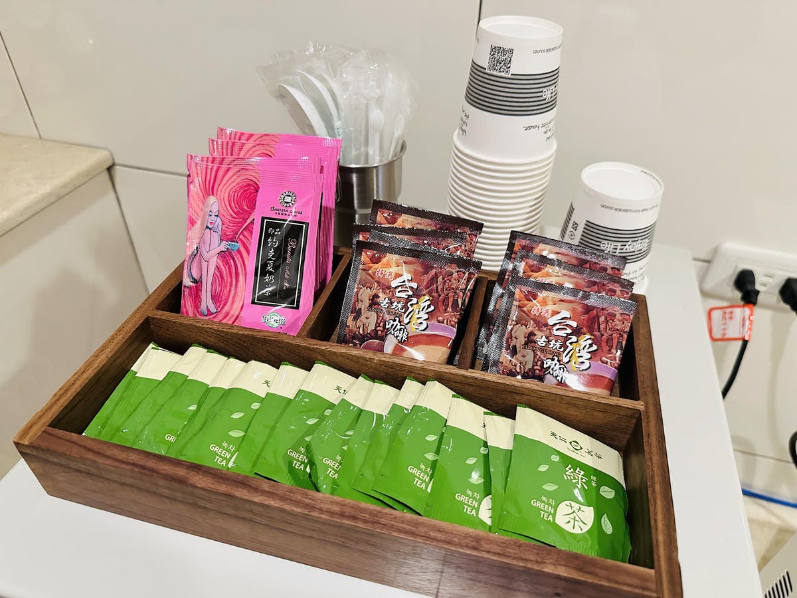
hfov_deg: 71.6
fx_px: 553
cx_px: 398
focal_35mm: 24
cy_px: 299
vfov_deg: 56.8
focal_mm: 6.86
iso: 500
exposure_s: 1/60
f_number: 1.78
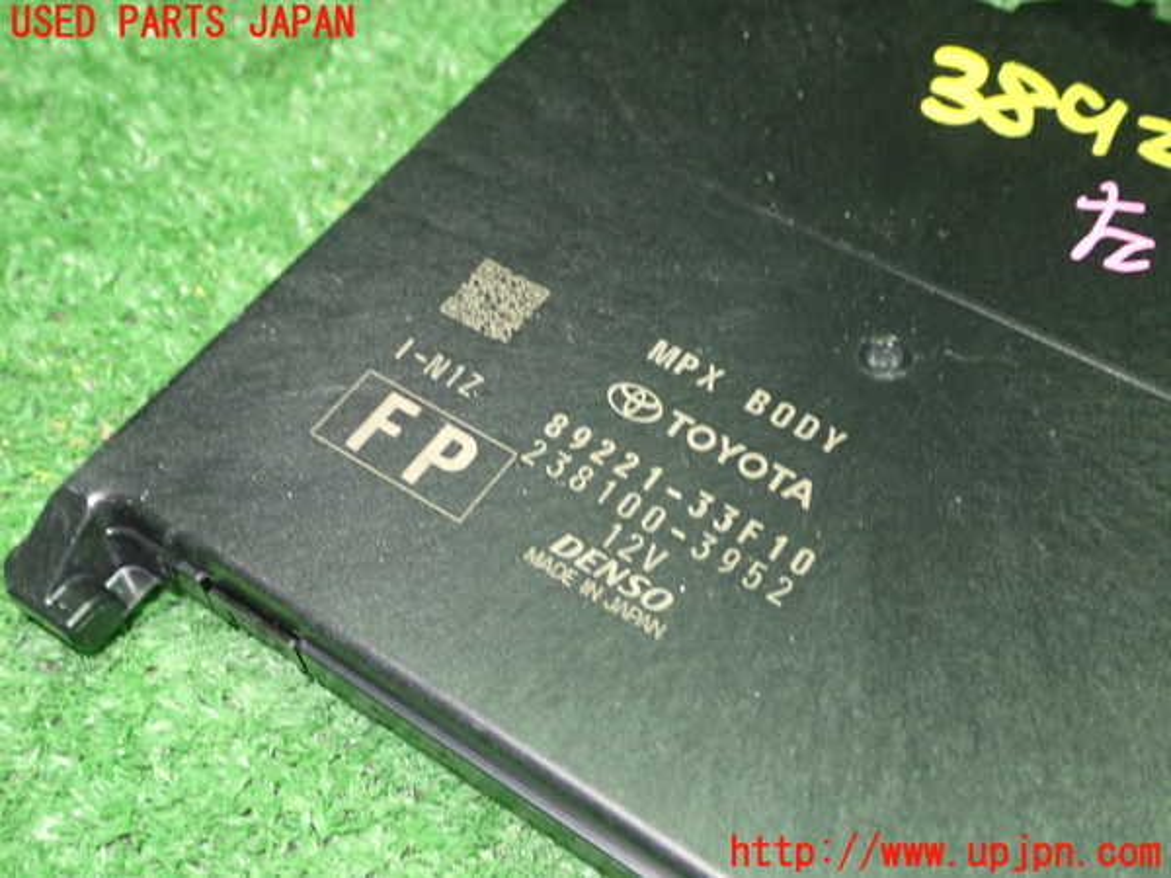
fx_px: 1488
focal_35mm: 44
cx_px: 586
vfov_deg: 32.9
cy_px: 439
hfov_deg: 42.9
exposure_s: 1/25
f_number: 2.9
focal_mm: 7.84
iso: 800
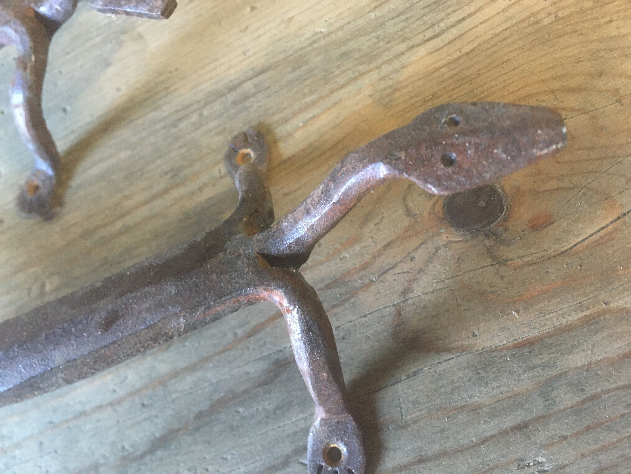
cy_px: 237
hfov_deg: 61.7
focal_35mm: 29
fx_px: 529
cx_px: 316
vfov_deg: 48.2
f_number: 2.2
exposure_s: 1/17
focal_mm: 4.15
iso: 200
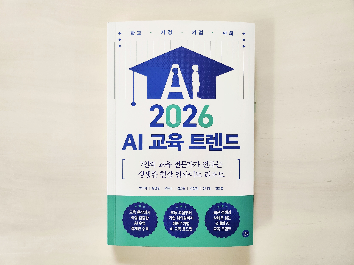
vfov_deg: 56.8
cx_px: 177
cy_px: 132
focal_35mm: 24
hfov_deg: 71.6
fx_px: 245
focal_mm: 5
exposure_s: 1/120
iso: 320
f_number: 1.8
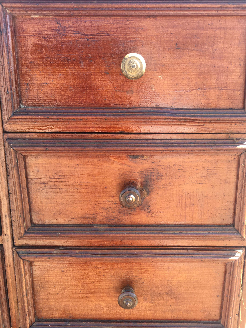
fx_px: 275
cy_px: 164
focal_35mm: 29
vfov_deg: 61.7
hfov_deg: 48.2
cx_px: 123
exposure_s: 1/100
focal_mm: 4.15
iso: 32
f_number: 2.2
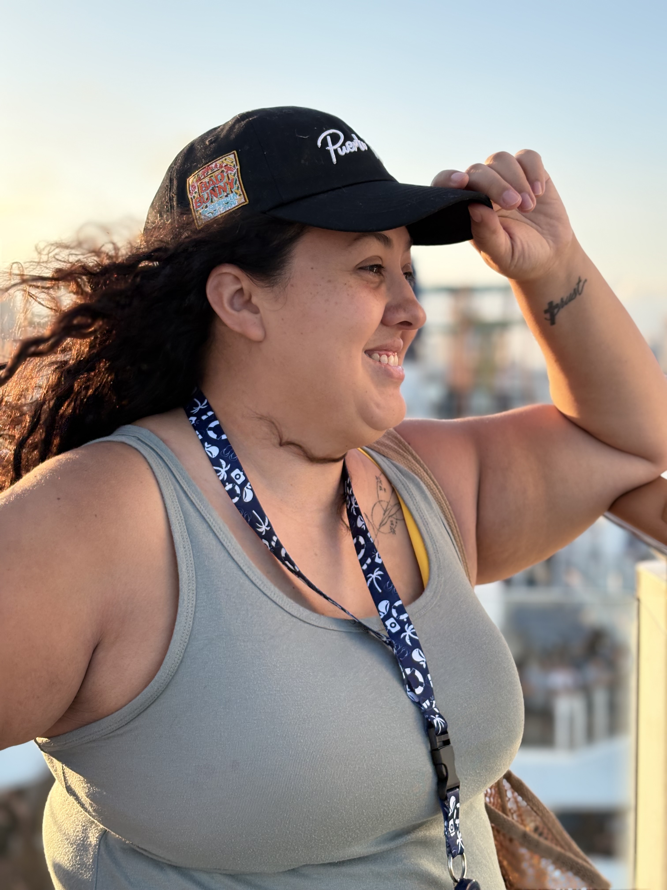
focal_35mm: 52
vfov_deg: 36.8
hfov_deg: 28.0
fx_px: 1336
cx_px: 334
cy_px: 445
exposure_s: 1/660
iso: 50
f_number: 1.6
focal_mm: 5.96
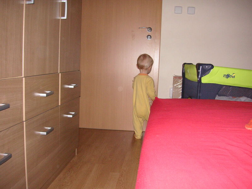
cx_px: 126
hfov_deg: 50.1
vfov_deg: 38.7
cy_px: 94
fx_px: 269
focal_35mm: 37
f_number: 2.8
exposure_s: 1/45
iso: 160
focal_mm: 6.1
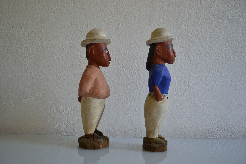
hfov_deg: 57.2
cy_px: 82
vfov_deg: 40.0
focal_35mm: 33
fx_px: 225
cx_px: 123
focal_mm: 22
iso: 400
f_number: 3.8
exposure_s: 1/50
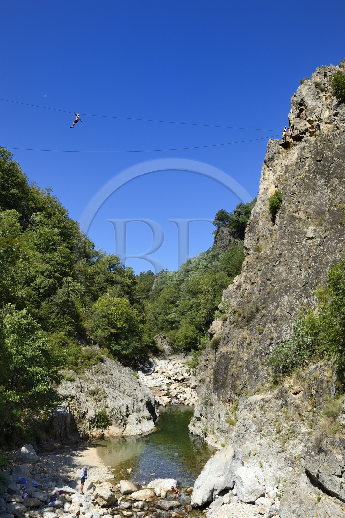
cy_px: 259
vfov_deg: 63.7
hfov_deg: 44.9
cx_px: 172
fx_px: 417
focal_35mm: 29
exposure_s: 1/200
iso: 200
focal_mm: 29
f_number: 13
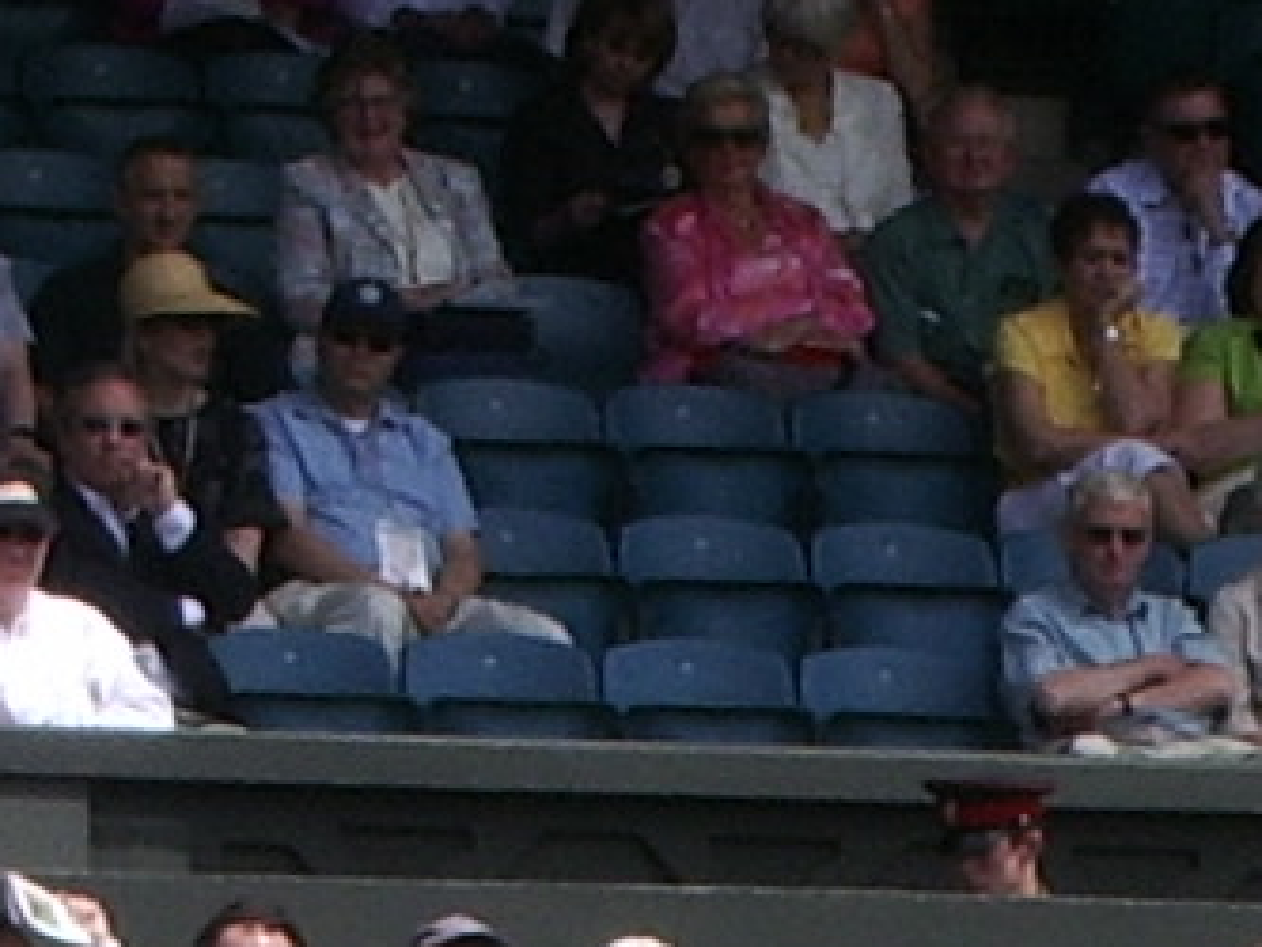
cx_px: 963
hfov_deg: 3.0
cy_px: 2511
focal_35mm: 658
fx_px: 23997
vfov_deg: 2.2
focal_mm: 17.4
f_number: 7.7
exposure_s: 1/200
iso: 50
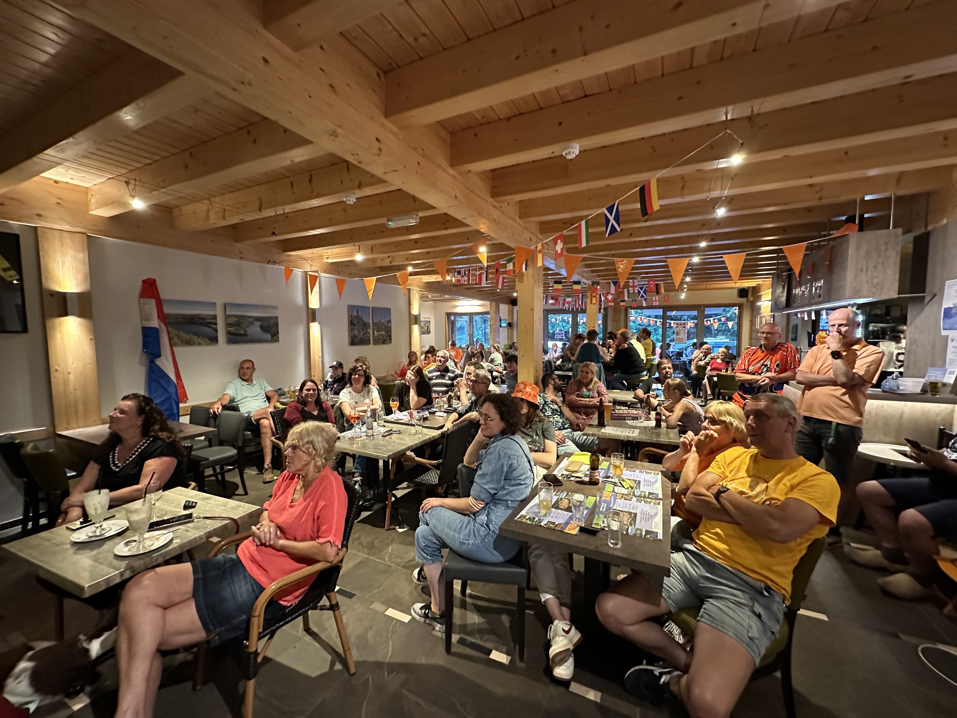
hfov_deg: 102.1
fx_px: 387
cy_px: 359
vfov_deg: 85.7
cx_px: 478
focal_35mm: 14
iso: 1000
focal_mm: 2.22
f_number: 2.2
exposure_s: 1/50
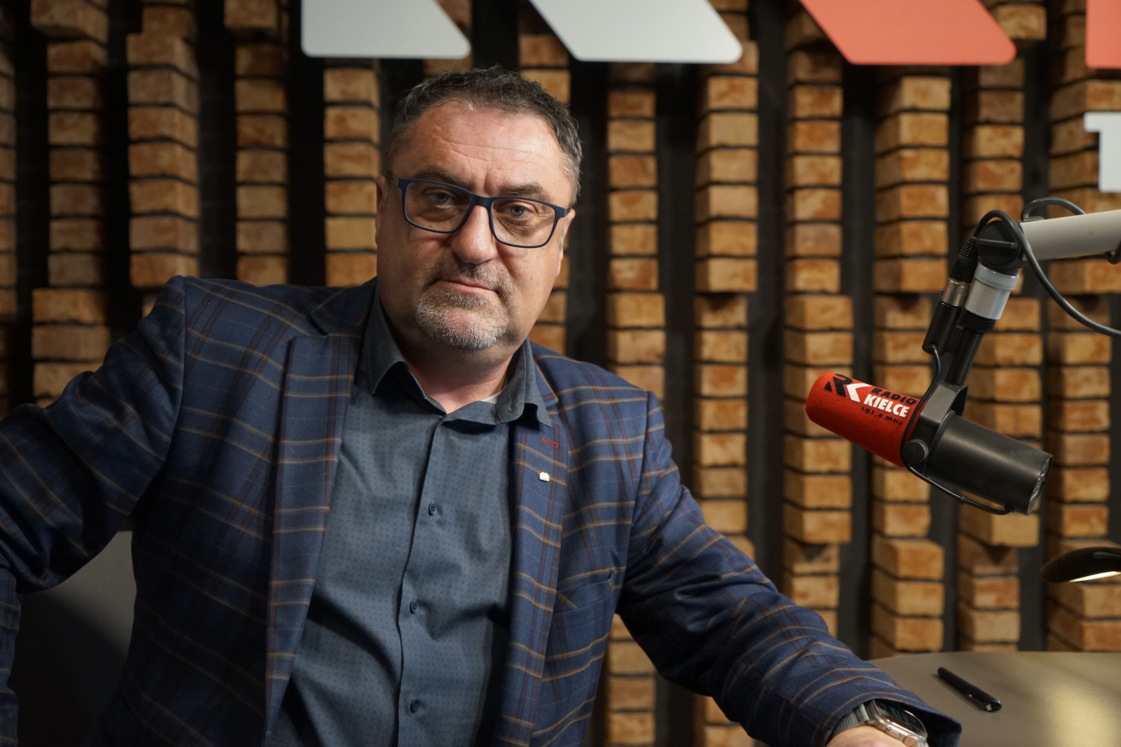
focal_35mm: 43
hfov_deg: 45.4
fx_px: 1339
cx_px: 560
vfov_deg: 31.2
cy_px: 374
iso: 3200
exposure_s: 1/160
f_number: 4
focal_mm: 43
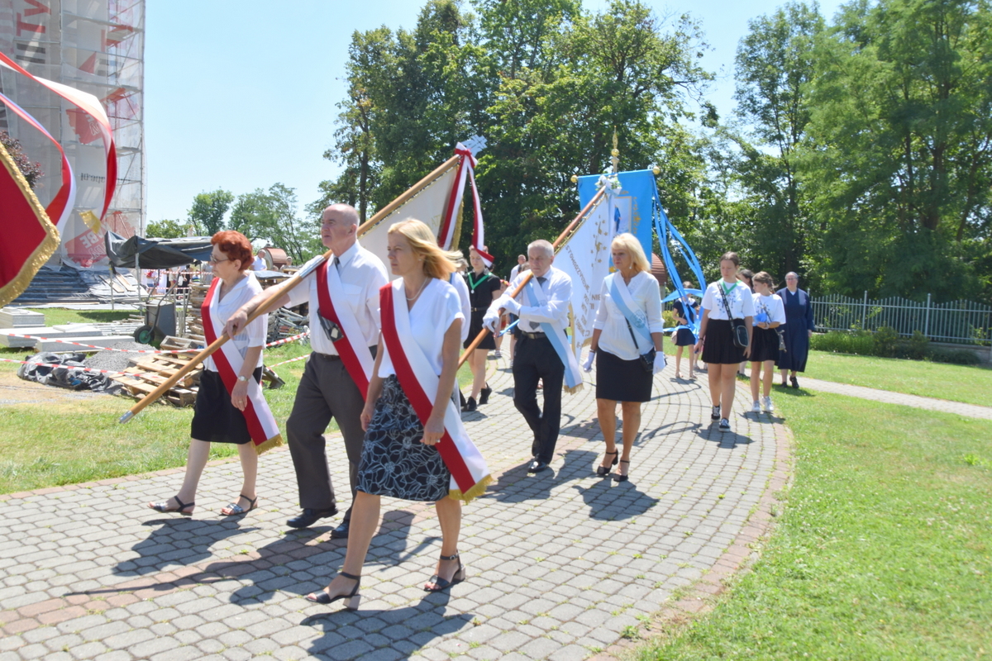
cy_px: 330
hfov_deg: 61.9
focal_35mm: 30
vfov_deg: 43.6
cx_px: 496
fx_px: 827
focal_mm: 20
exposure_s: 1/200
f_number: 7.1
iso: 100
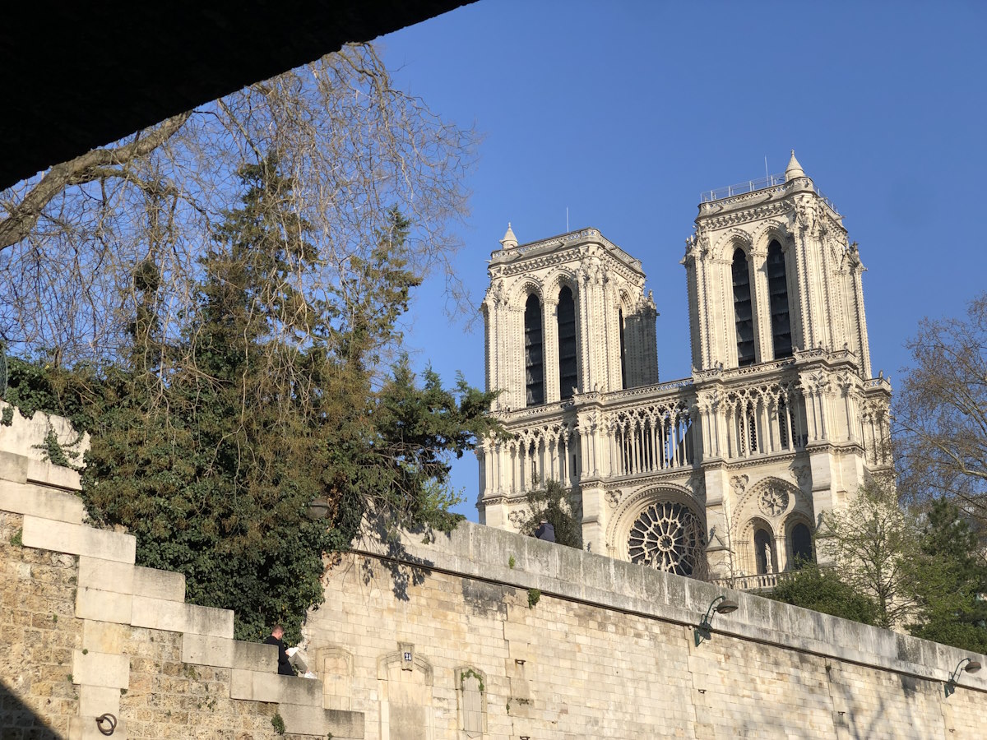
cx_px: 494
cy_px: 370
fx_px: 1483
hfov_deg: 36.8
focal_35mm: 52
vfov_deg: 28.0
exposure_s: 1/979
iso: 16
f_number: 2.4
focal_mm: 6
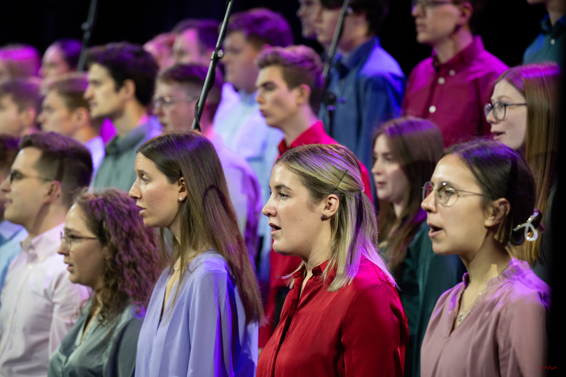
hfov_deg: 10.3
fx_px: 3144
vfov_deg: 6.9
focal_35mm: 200
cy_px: 188
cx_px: 283
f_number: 5
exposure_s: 1/125
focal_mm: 200
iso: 1000
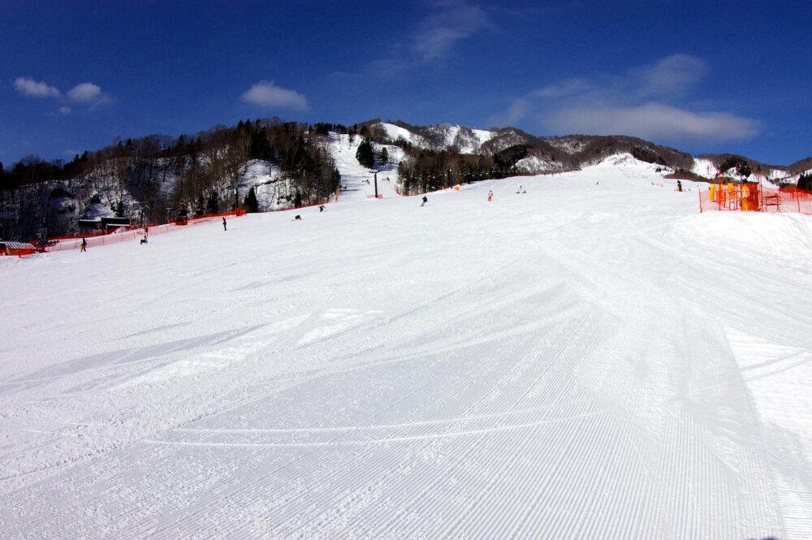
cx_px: 406
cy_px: 270
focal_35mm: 20
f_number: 13
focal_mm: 13
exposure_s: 1/3000
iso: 800
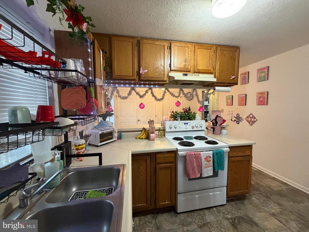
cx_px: 154
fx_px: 125
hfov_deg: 102.1
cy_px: 116
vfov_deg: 85.7
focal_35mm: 14
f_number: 2.2
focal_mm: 2.22
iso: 640
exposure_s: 1/60
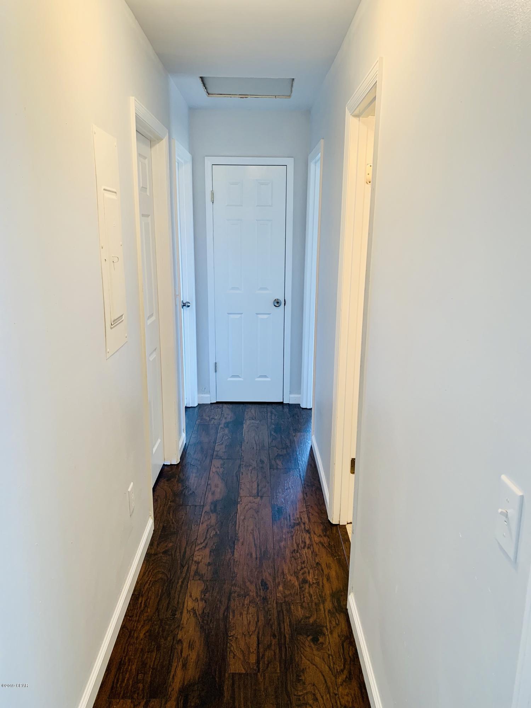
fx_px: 532
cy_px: 354
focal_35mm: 26
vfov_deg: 67.3
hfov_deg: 53.1
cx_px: 266
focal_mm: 4.25
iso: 80
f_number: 1.8
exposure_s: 1/60
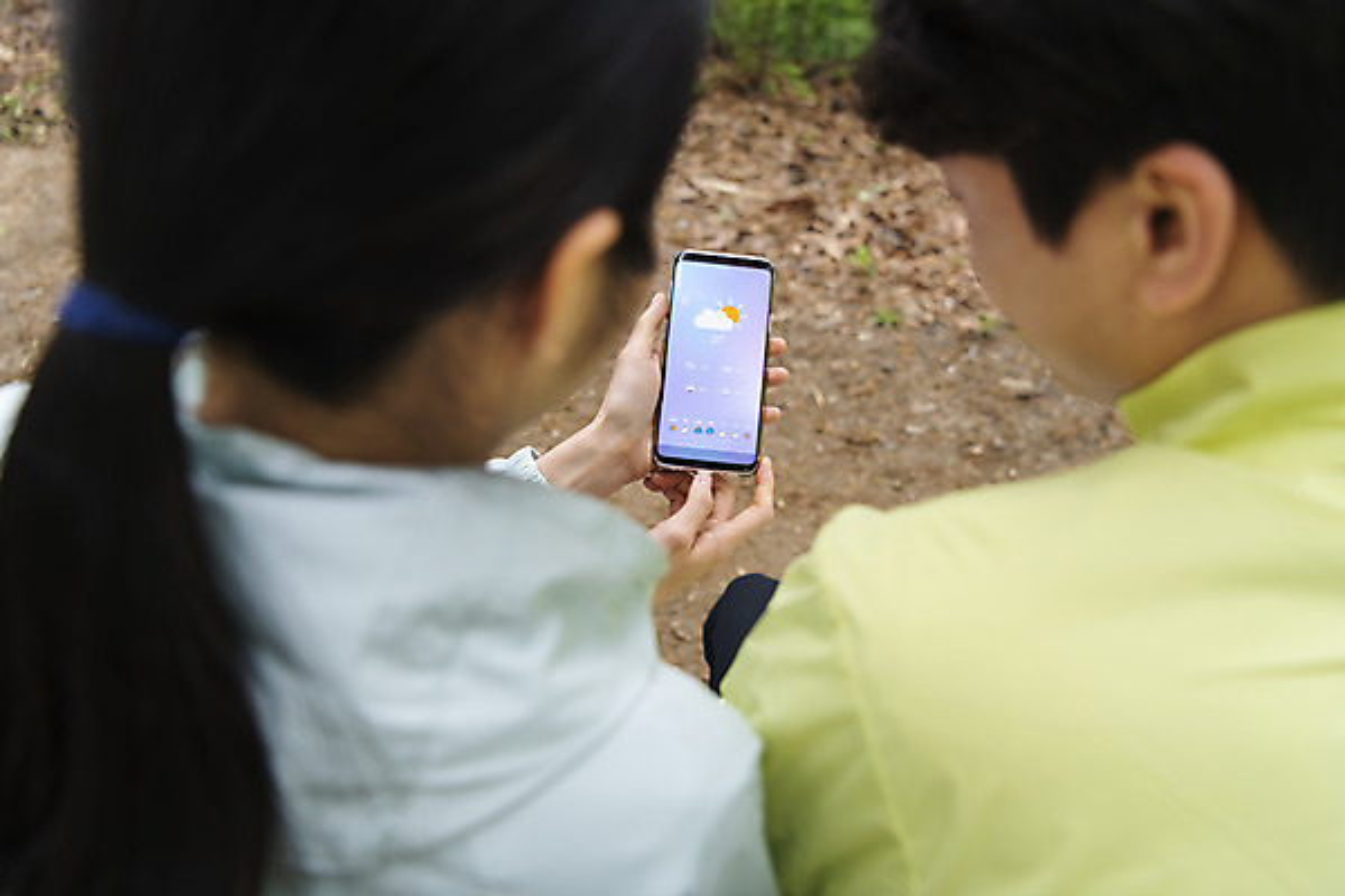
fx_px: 1009
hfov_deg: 67.4
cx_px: 672
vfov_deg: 47.9
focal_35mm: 27
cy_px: 448
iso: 200
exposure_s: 1/125
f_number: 2.8
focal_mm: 27
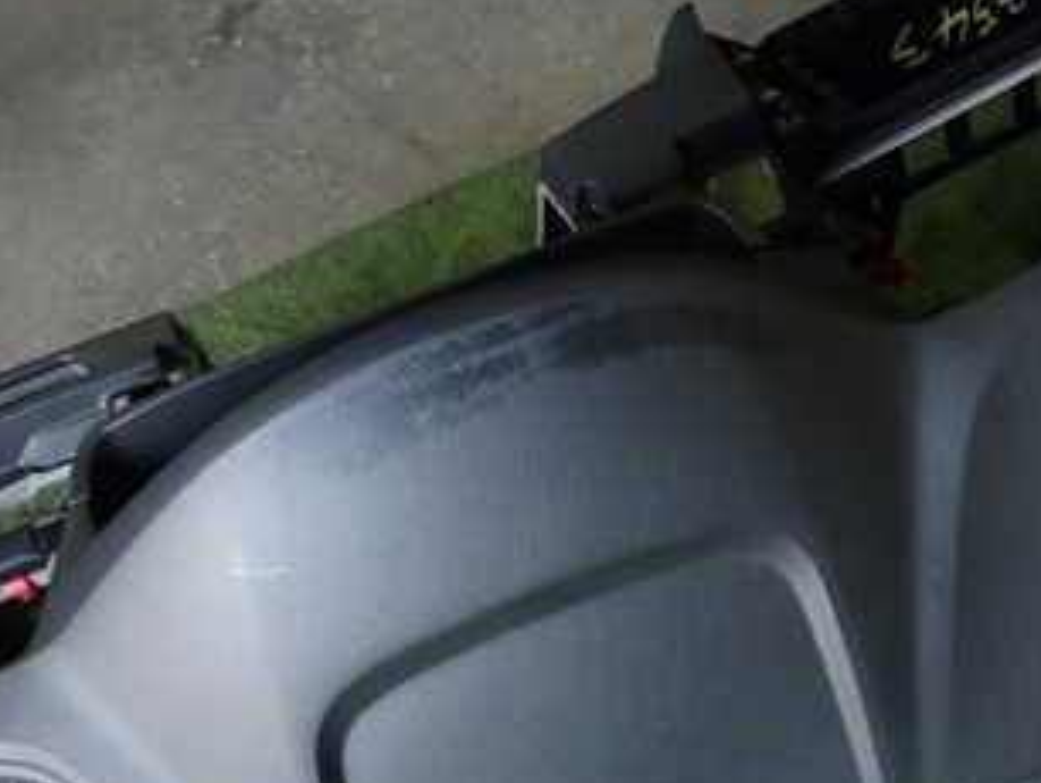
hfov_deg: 38.6
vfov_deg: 29.1
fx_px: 1475
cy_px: 616
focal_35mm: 49
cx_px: 663
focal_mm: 4.5
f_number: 2
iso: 200
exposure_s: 1/50
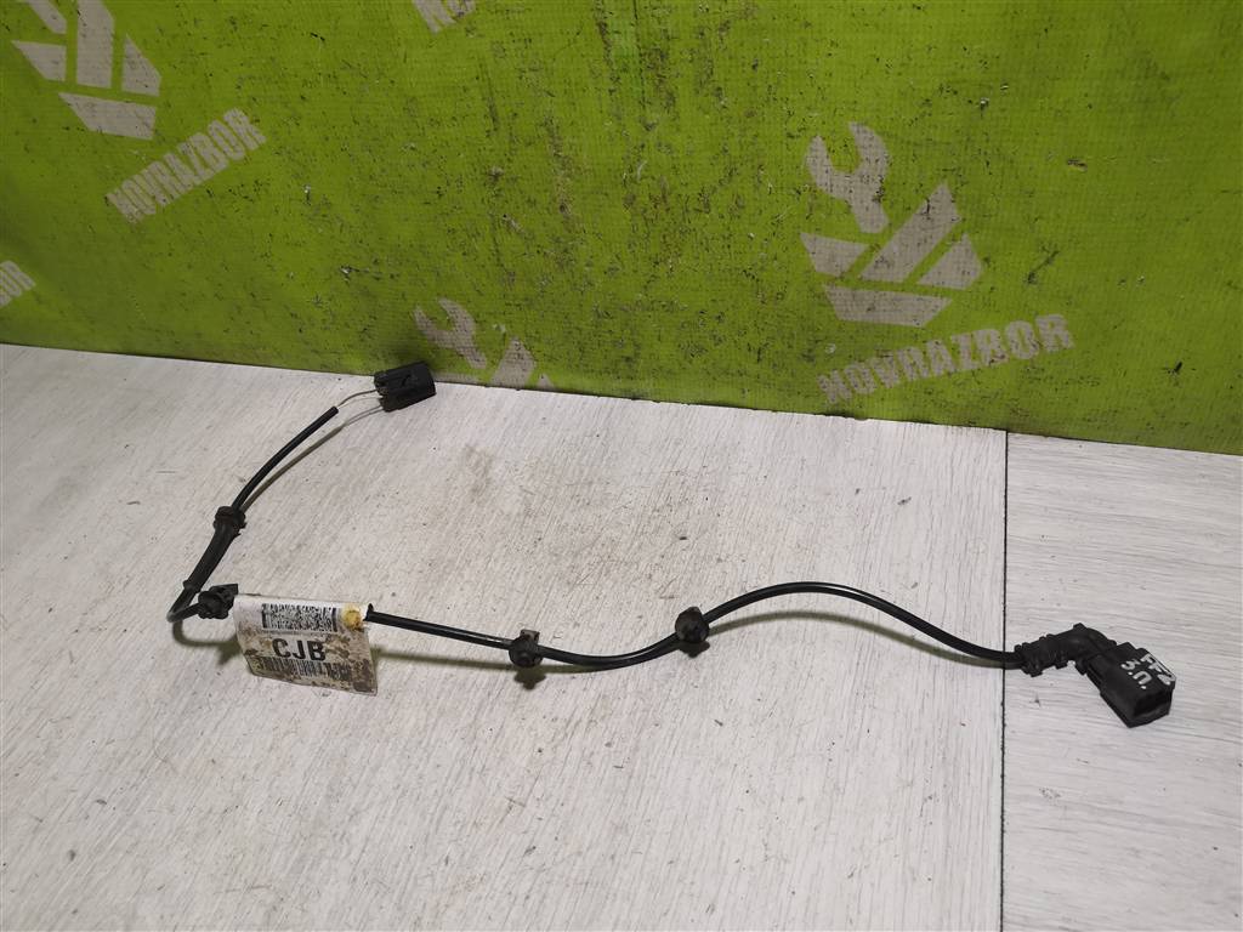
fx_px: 970
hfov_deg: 65.3
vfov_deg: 51.4
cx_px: 622
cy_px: 466
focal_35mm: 27
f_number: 1.8
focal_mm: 3.95
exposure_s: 1/100
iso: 80
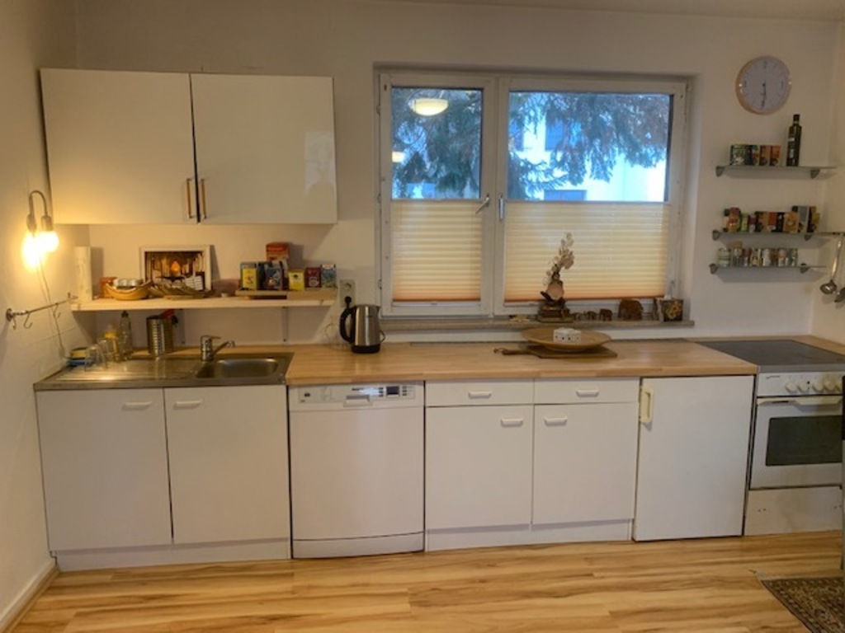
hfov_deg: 67.3
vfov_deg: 53.1
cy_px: 316
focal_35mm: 26
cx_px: 422
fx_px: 635
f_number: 1.8
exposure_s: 1/50
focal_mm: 4.25
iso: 200
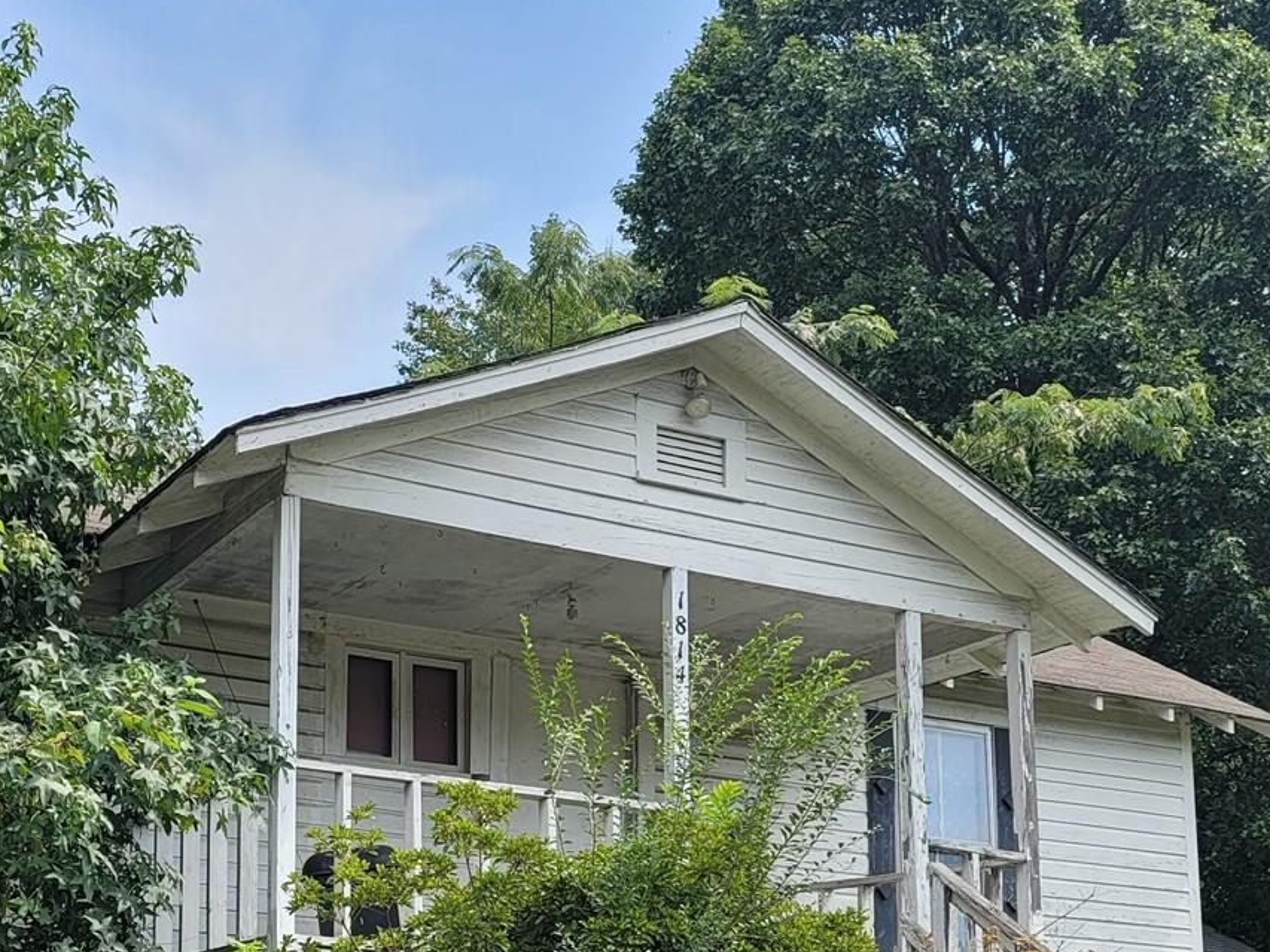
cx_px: 423
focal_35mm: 60
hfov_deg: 31.9
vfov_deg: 23.6
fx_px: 2202
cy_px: 910
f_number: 1.8
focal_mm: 7
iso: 20
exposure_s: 1/532
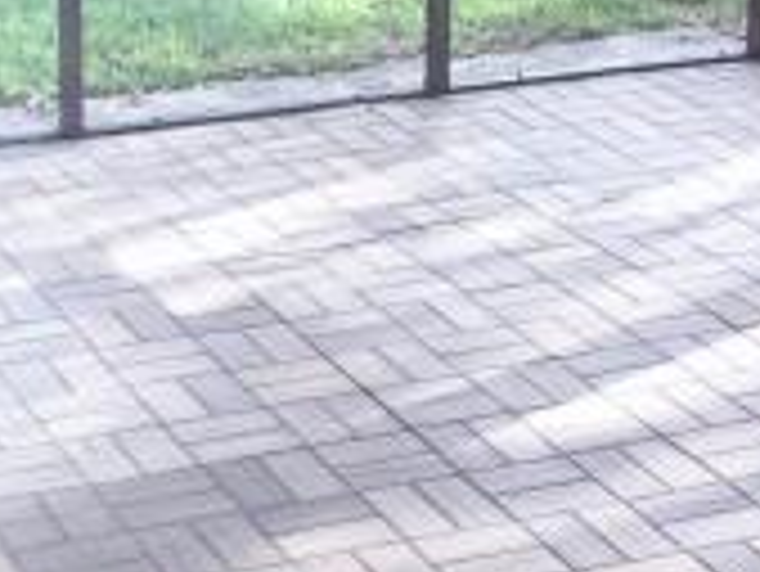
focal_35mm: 110
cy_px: -18
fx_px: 2417
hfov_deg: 17.9
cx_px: 387
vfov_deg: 13.3
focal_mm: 4.15
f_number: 2.2
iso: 32
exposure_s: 1/30
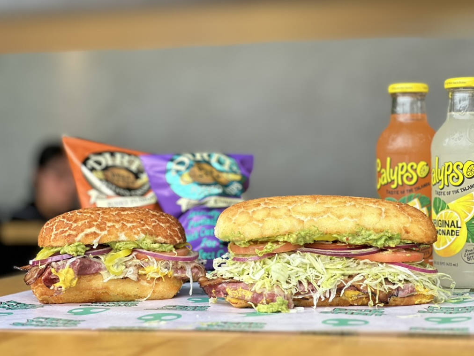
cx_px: 240
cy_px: 179
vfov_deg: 18.9
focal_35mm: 78
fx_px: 1068
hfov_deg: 25.0
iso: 32
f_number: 2.8
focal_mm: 9
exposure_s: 1/121
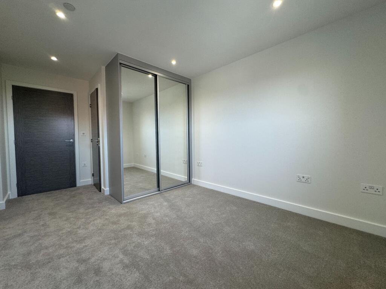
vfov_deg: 85.7
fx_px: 156
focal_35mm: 14
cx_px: 193
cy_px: 144
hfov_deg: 102.1
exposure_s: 1/100
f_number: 2.2
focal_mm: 2.22
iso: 100
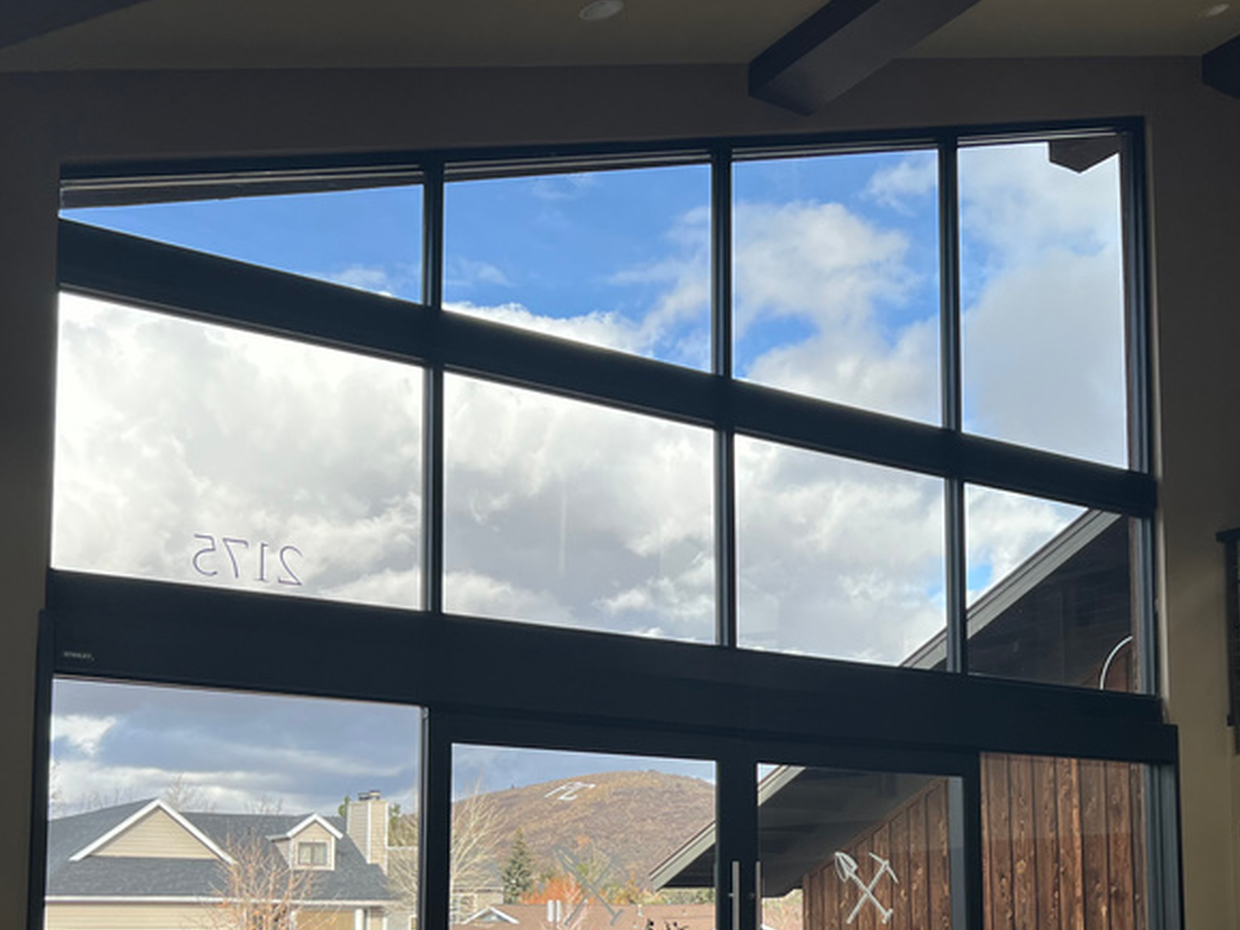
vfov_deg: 30.6
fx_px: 1647
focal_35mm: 46
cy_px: 774
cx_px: 852
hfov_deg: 40.6
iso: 50
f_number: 1.5
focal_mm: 5.7
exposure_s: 1/1252
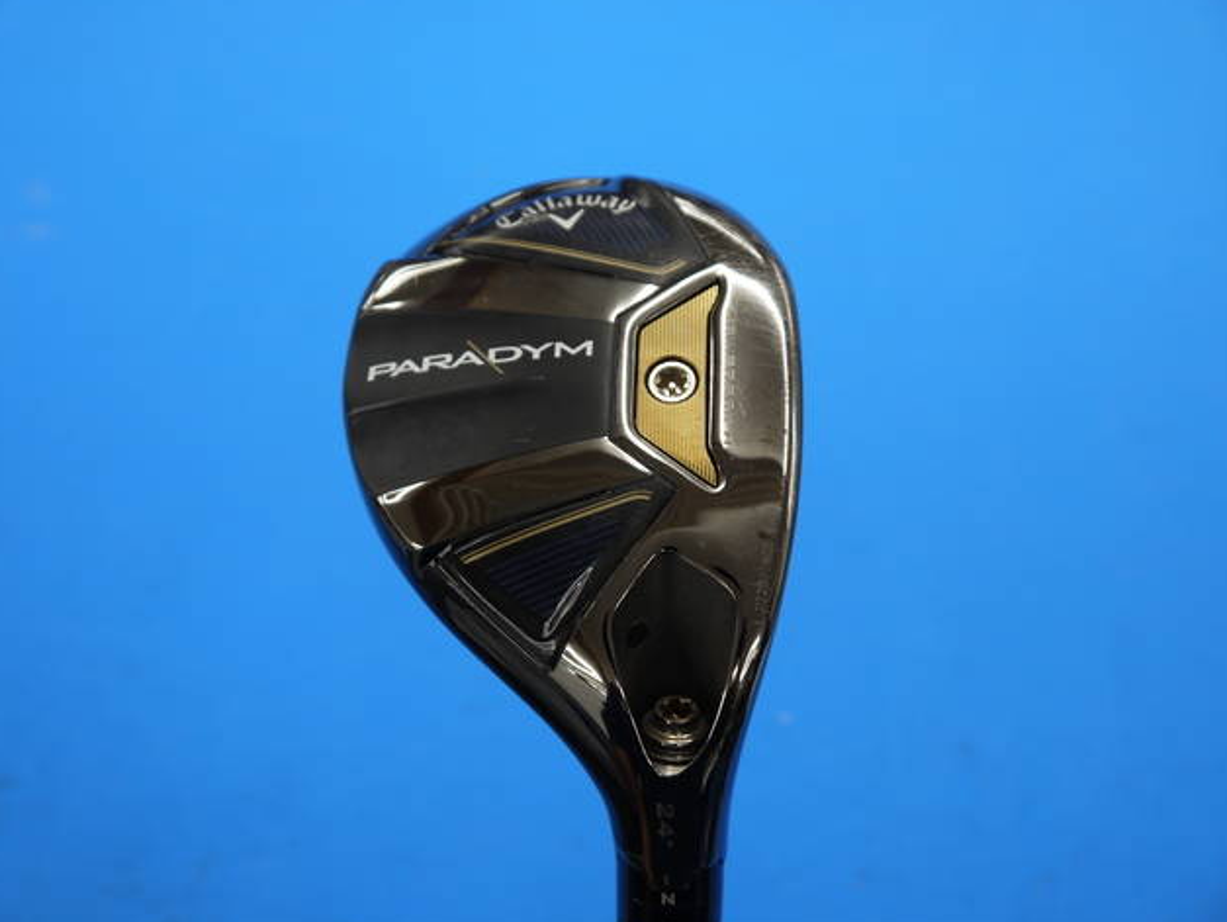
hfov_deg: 37.5
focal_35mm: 51
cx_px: 614
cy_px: 460
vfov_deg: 28.6
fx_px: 1809
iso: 200
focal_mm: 25
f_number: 4.6
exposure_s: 1/60
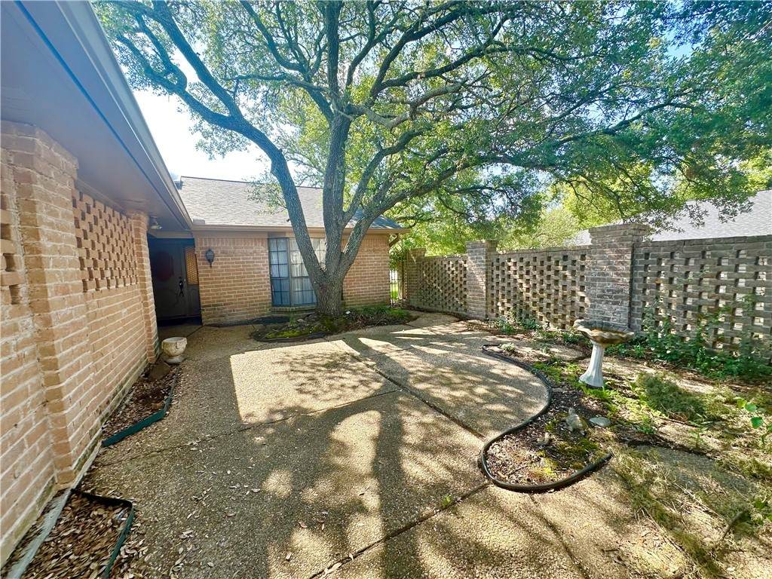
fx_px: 312
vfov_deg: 85.7
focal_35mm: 14
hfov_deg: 102.1
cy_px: 290
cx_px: 386
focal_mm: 2.22
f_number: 2.2
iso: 40
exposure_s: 1/226
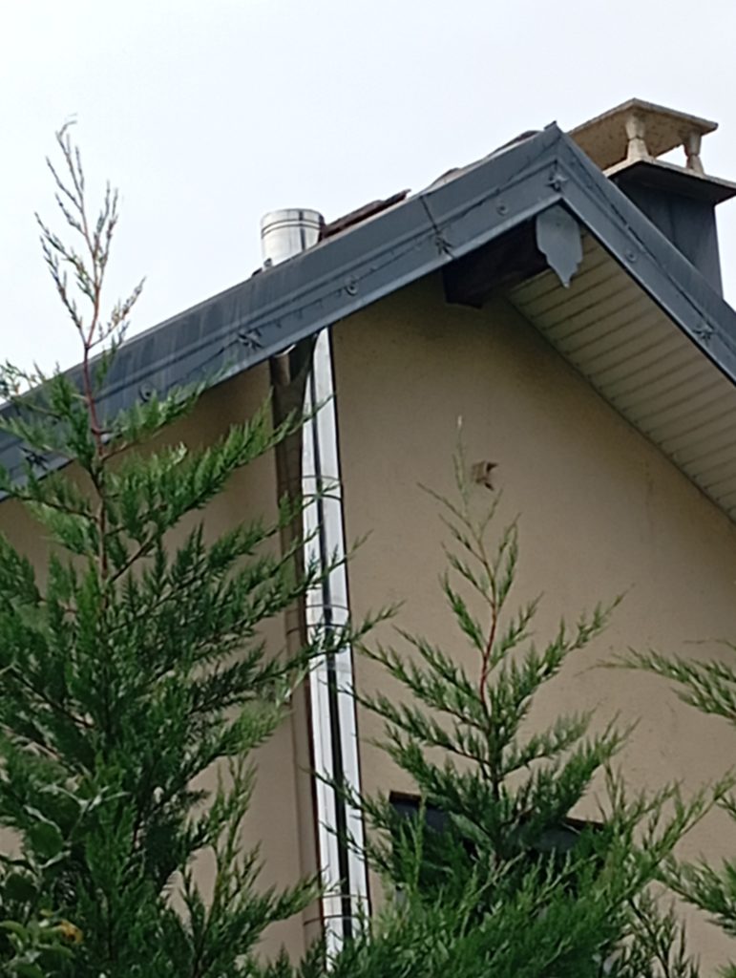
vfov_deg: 13.6
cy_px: 489
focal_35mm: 145
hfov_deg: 10.3
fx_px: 4100
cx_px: 368
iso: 116
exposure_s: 1/826
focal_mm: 4.22
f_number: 1.8
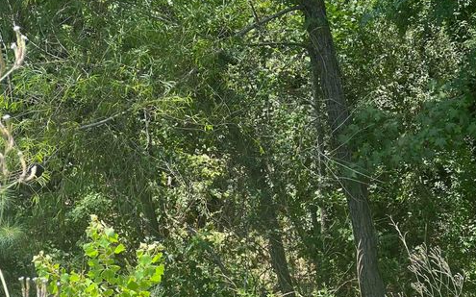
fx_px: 1426
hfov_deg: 18.9
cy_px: 199
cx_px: 238
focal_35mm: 110
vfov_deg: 11.9
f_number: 2.8
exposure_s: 1/161
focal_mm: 9
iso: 32
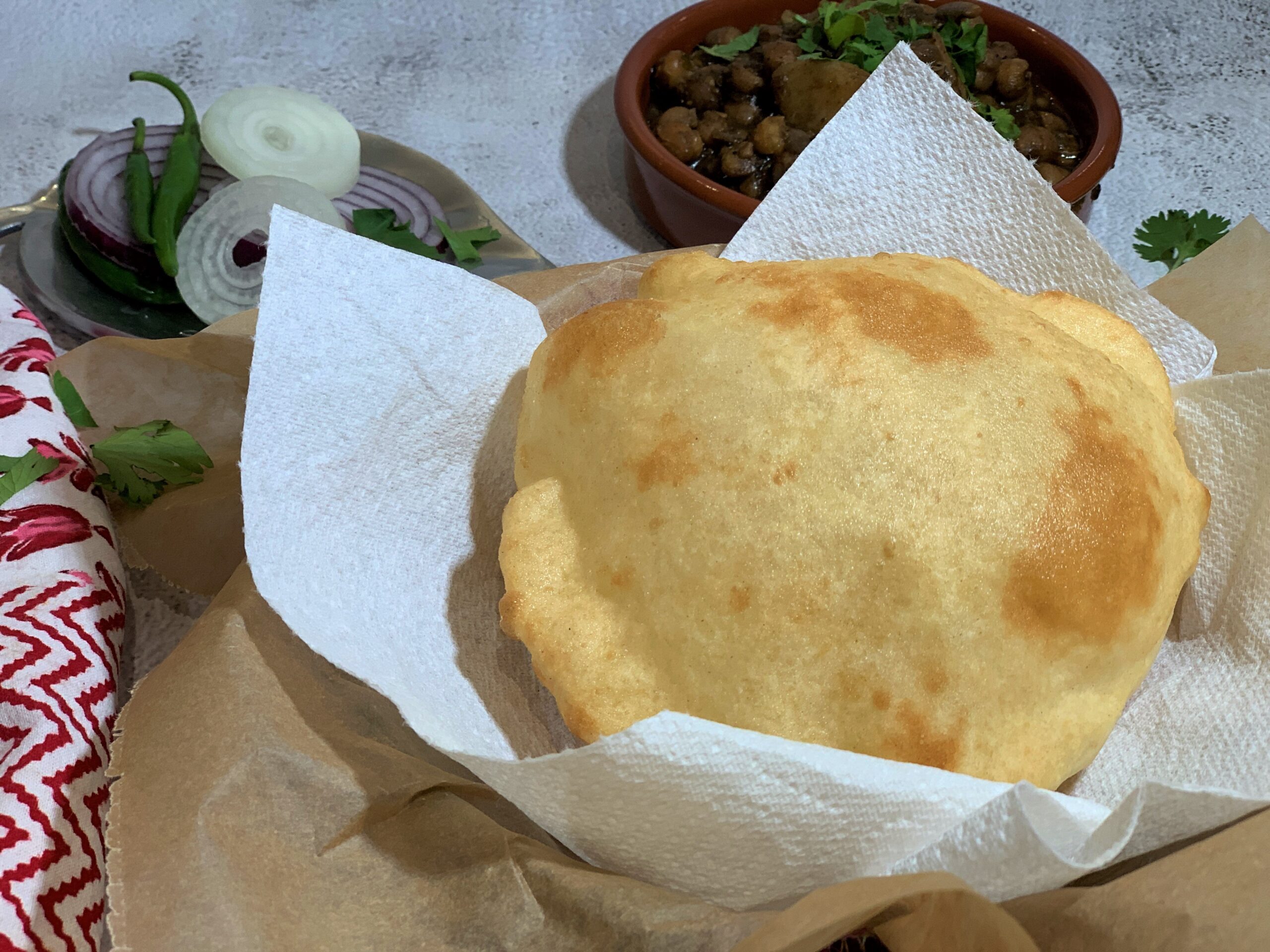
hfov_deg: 36.8
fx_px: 1908
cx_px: 635
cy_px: 476
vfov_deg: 28.0
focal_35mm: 52
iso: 64
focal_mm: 6
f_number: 2.4
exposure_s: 1/100
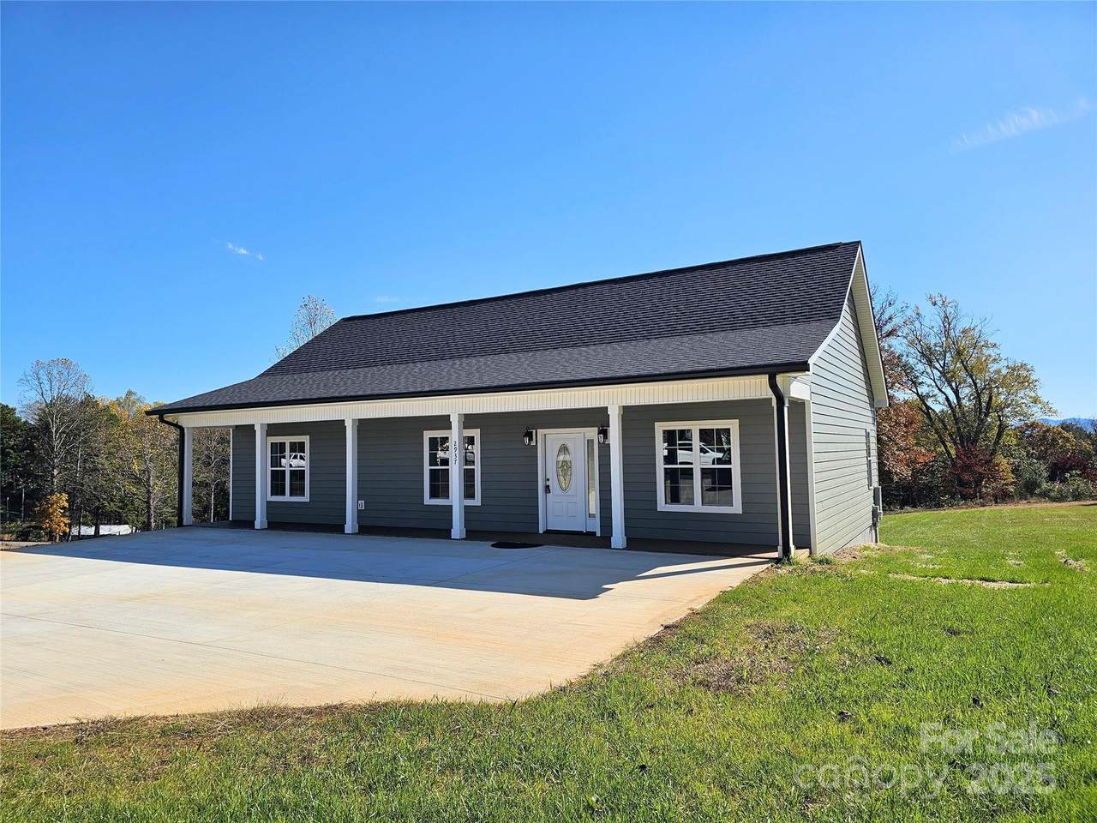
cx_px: 548
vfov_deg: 58.9
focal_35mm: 23
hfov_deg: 73.9
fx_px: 729
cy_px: 412
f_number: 1.7
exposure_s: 1/1053
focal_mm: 6.3
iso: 10
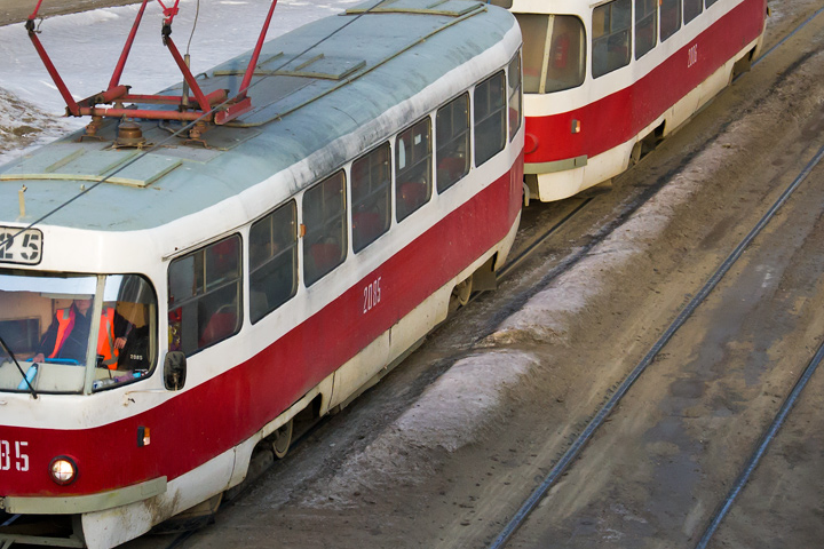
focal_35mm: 120
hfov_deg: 17.0
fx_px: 2746
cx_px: 220
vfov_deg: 11.4
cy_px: 164
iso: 800
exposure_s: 1/1000
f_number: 6.3
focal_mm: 48
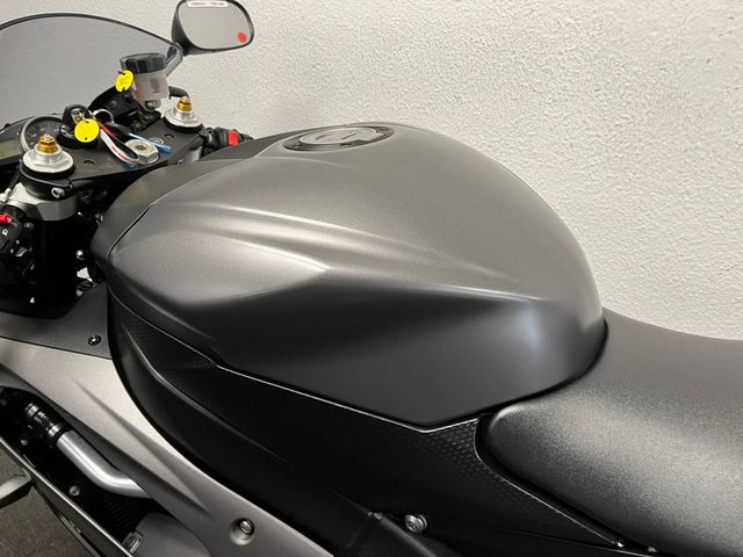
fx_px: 558
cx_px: 372
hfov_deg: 67.3
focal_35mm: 26
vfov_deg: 53.1
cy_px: 278
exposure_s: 1/50
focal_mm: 5.1
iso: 100
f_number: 1.6
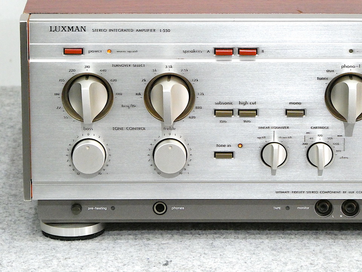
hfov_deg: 9.2
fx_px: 2238
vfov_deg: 6.9
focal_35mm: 214
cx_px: 181
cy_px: 136
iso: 1600
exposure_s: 1/50
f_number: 5.6
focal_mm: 38.4
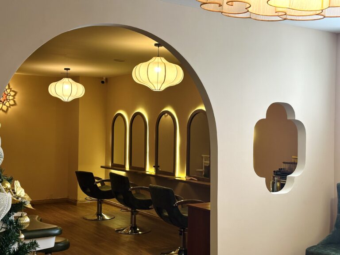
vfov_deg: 30.3
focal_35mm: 48
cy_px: 128
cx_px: 170
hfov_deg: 39.7
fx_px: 471
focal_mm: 6.86
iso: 200
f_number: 1.78
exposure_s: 1/50
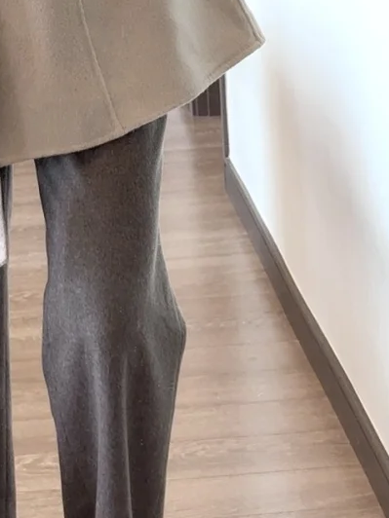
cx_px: 4
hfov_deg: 11.3
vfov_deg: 14.6
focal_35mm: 130
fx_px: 1948
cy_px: -127
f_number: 1.78
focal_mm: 6.76
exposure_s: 1/60
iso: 100
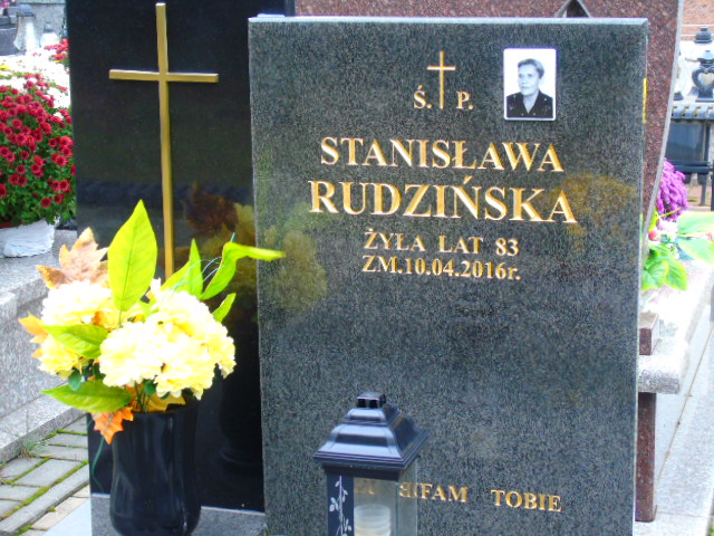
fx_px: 1464
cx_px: 357
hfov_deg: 27.4
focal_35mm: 71
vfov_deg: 20.7
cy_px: 268
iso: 250
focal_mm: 13
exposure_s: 1/30
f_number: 4.7
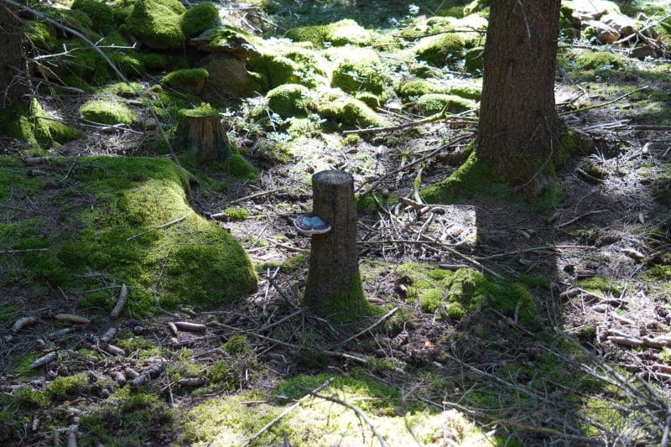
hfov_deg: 31.9
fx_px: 1174
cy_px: 224
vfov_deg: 21.6
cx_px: 336
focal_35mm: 63
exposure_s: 1/80
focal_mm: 42
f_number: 4
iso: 320
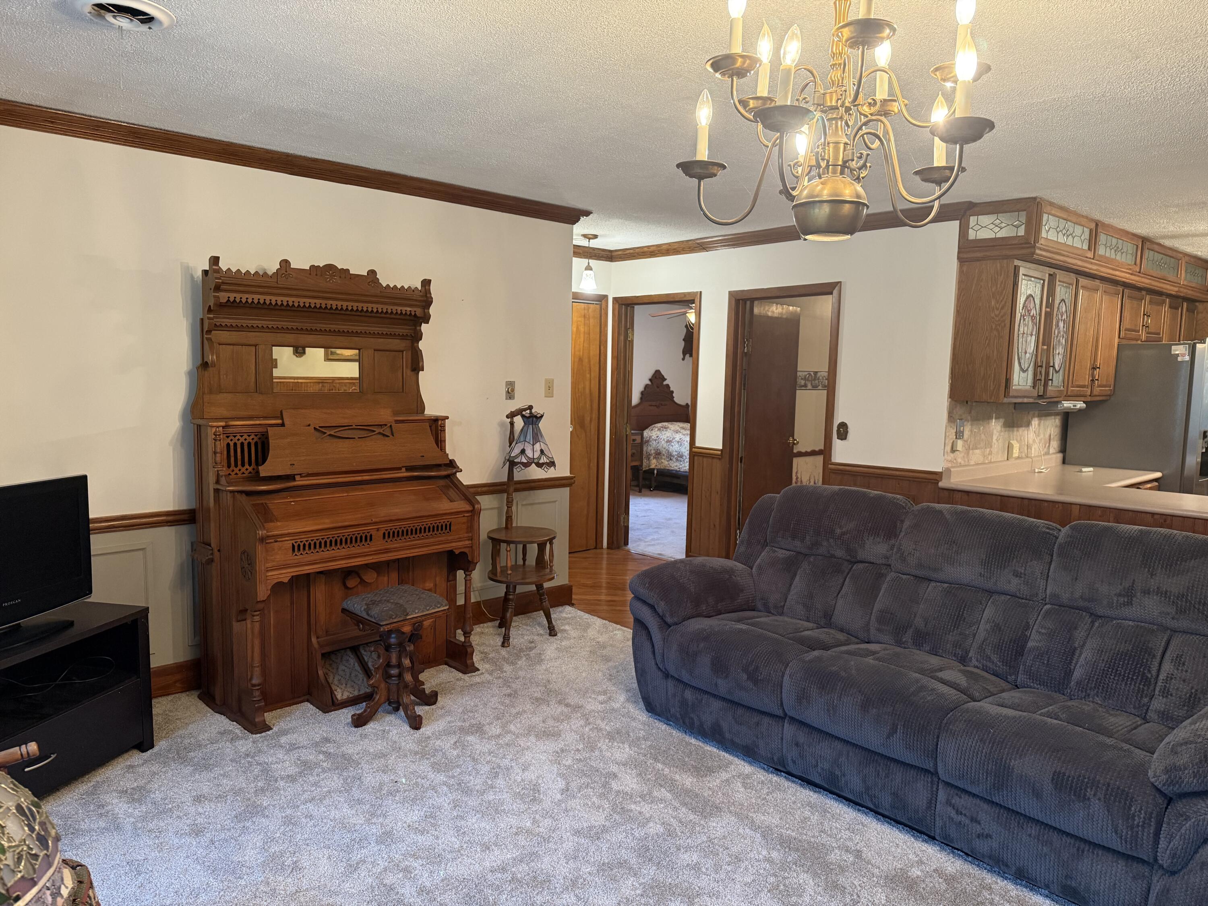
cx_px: 604
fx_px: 838
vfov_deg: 56.8
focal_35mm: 24
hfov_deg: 71.6
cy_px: 453
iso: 320
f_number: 1.78
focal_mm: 6.76
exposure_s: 1/60
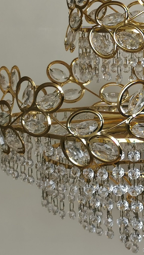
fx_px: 1052
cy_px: 71
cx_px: 150
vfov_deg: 13.8
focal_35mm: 155
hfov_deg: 7.8
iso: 50
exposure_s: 1/100
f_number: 1.8
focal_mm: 5.58
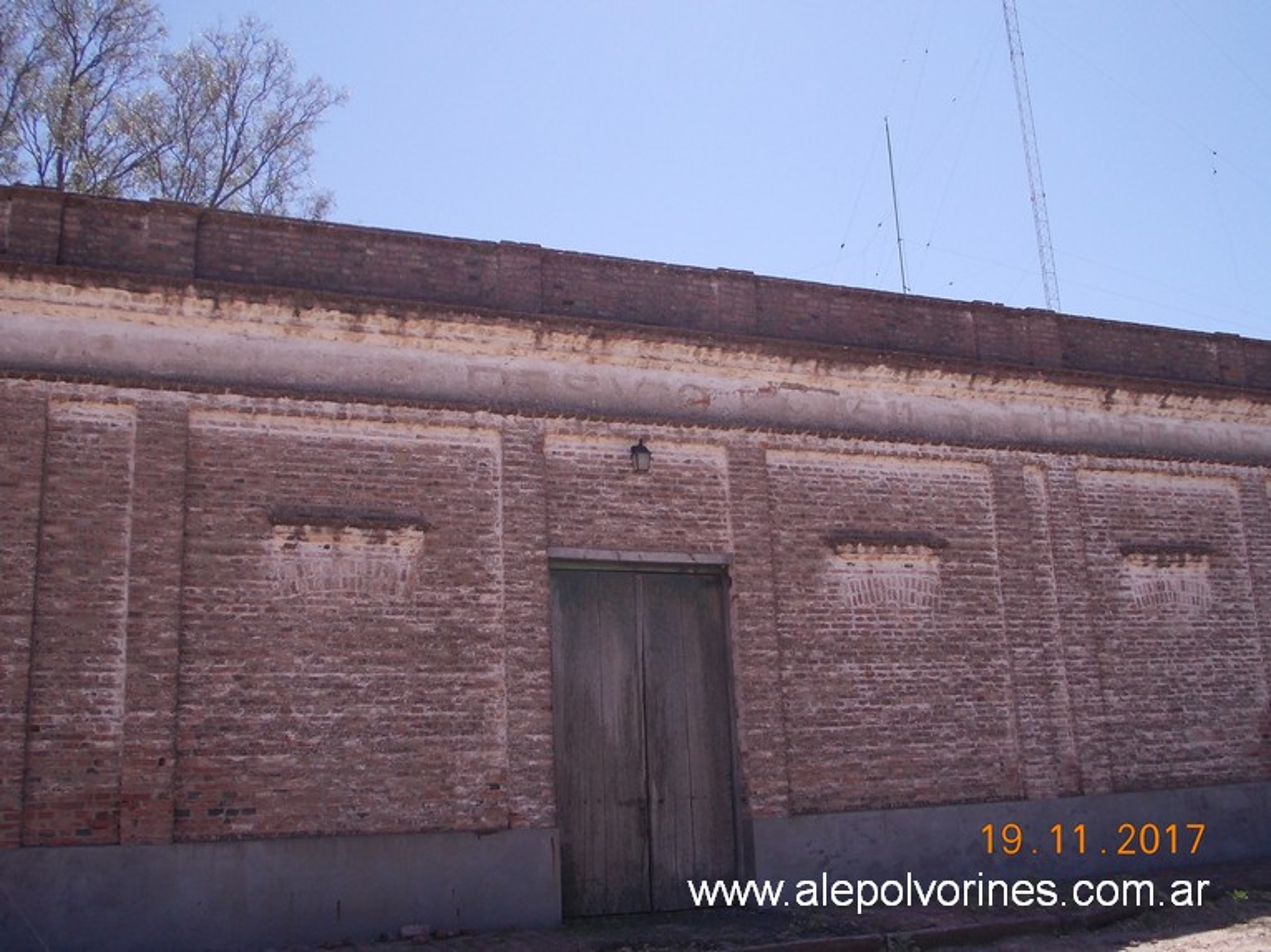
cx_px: 636
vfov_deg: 37.7
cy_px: 476
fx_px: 1395
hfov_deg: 49.0
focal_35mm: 38
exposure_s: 1/200
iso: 80
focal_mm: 5.3
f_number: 6.2
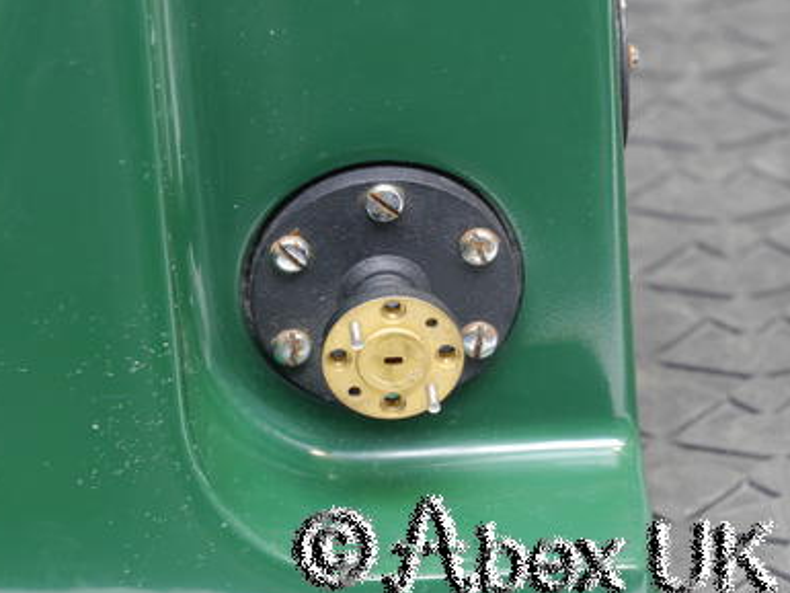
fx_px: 6643
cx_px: 382
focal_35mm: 291
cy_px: 304
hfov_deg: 6.8
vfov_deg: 5.1
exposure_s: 1/2.5
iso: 400
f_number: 11
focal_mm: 140
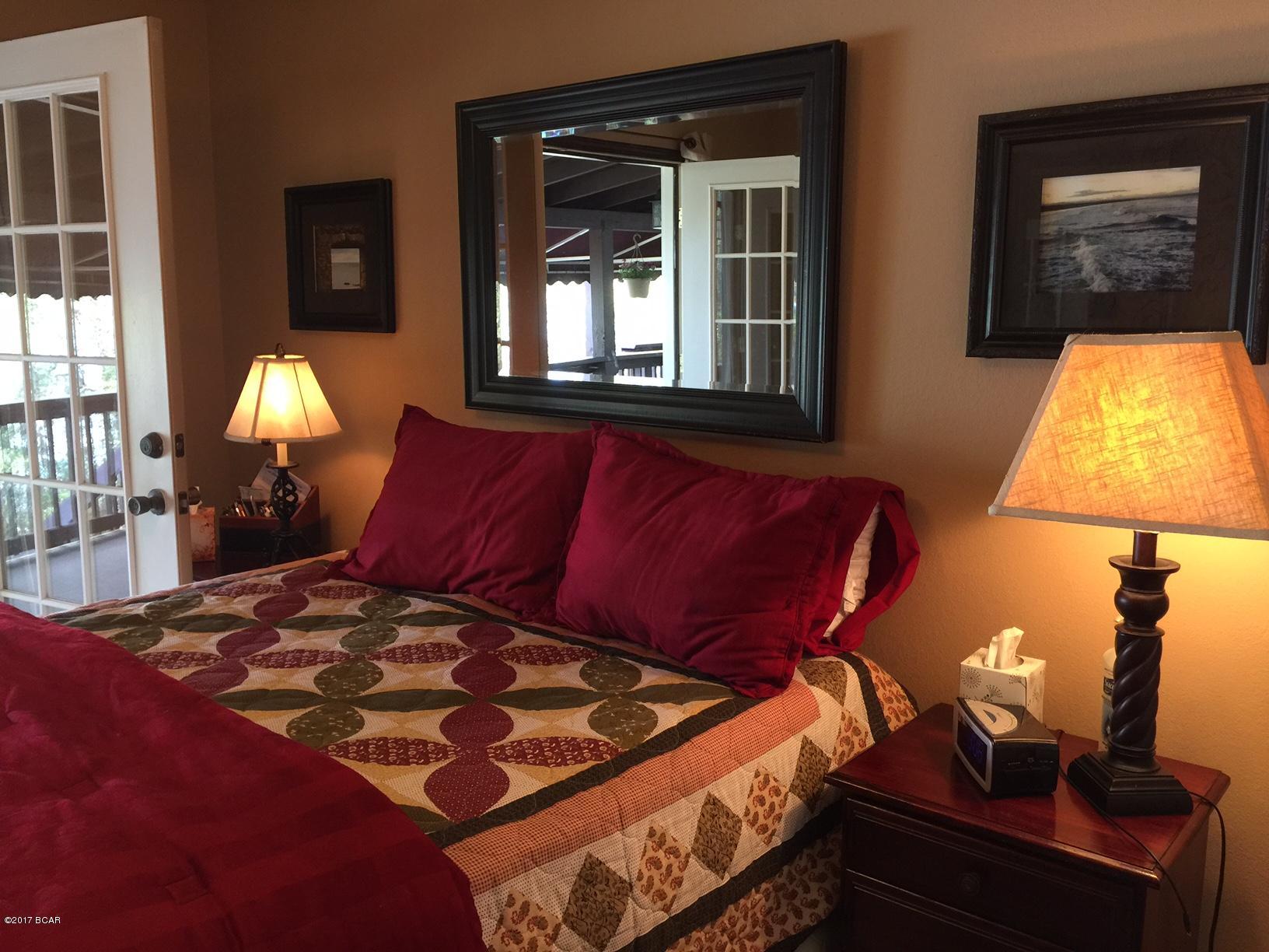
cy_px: 476
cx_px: 634
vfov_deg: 48.2
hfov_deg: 61.7
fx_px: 1063
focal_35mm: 29
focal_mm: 4.15
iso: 64
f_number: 2.2
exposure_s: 1/15
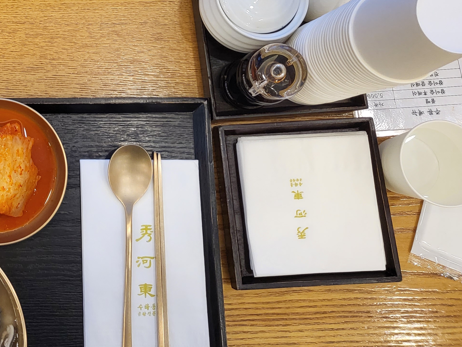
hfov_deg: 32.3
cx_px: -14
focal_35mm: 54
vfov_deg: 26.1
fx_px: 721
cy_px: 32
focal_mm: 4.25
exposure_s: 1/120
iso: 250
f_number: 1.8
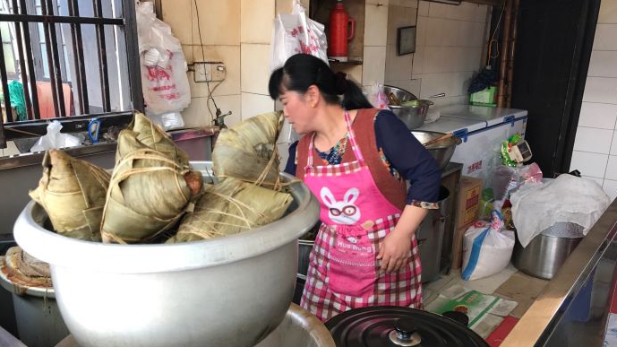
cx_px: 313
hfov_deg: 62.6
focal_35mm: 31
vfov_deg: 37.6
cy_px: 208
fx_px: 507
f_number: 1.8
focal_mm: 3.99
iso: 32
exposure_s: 1/50
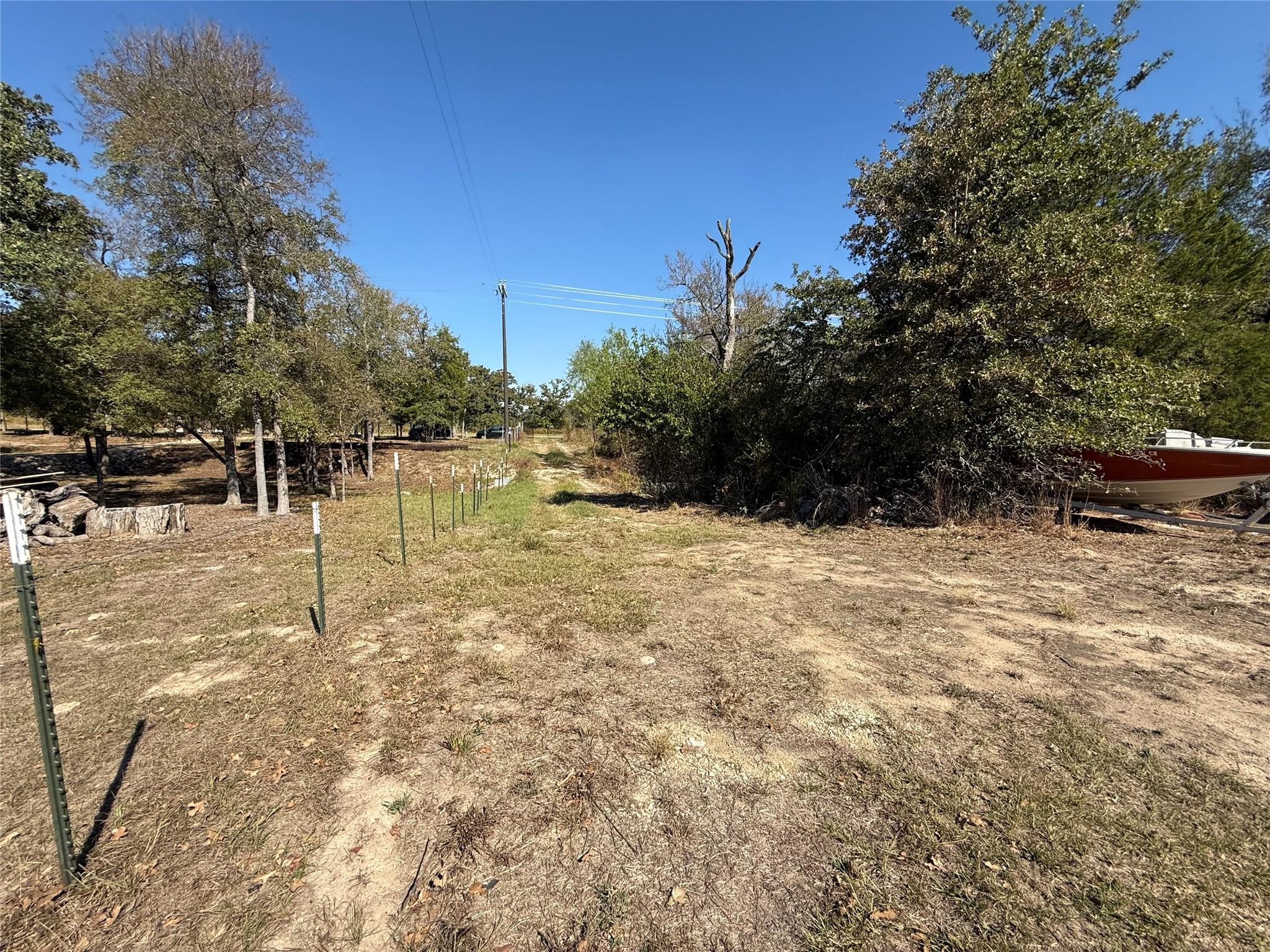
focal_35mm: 14
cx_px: 635
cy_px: 476
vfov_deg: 85.7
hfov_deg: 102.1
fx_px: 514
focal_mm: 2.22
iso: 50
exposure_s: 1/1795
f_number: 2.2
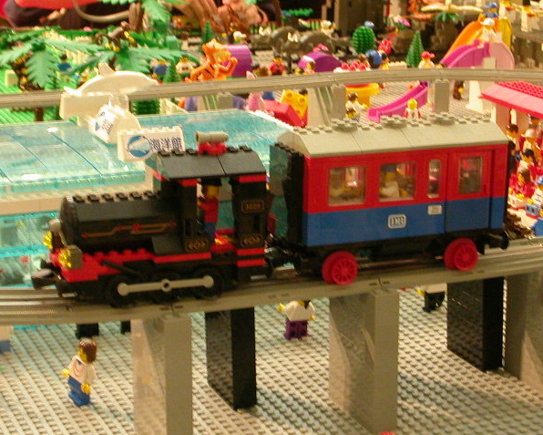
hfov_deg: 22.2
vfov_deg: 17.9
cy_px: 217
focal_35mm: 86
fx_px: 1382
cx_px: 280
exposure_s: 1/8
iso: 400
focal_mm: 12.5
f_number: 4.1
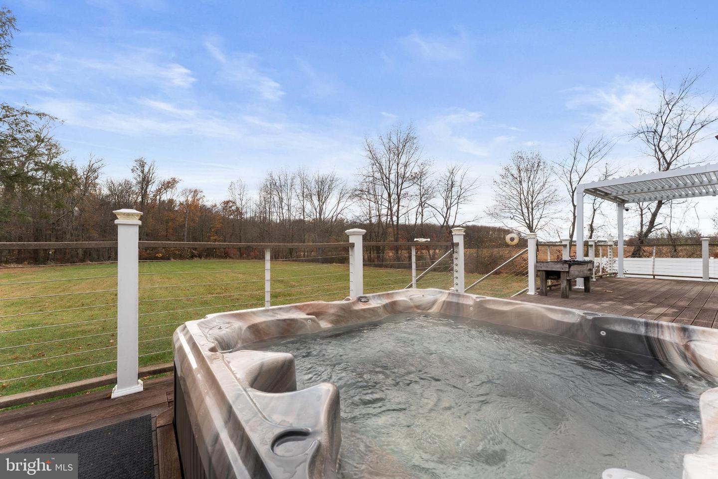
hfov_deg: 104.3
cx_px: 359
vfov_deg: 81.2
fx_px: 279
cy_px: 240
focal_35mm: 14
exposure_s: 1/60
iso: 320
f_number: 9
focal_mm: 14
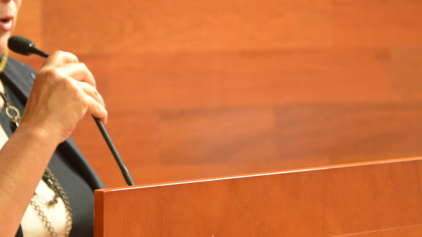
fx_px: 1880
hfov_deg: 12.8
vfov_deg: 7.2
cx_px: 189
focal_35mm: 168
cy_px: 51
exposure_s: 1/15
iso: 1600
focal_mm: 62
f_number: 4.5
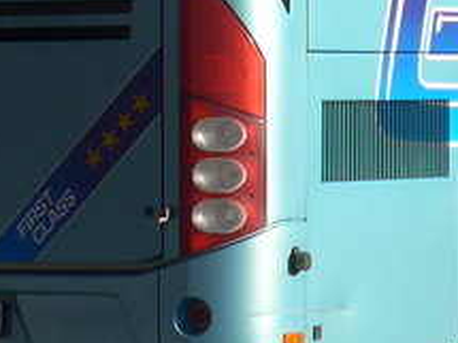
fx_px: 4364
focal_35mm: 330
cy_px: -275
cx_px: 443
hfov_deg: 6.0
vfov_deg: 4.5
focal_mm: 12
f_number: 3.5
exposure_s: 1/800
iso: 80
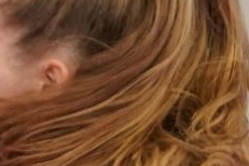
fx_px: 6854
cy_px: 486
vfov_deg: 1.4
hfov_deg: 2.1
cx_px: -215
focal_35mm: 991
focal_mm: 127
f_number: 2.8
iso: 3200
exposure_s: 1/1000
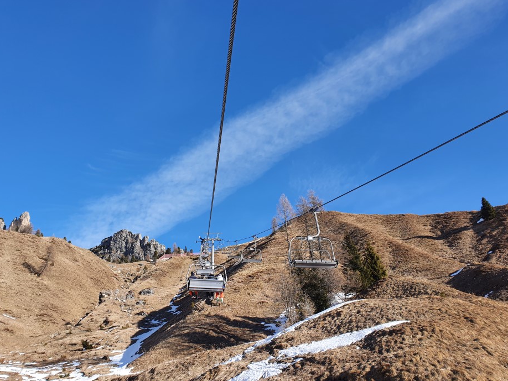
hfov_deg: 61.6
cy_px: 183
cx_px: 250
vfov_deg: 48.2
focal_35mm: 29
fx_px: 426
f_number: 2.4
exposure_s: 1/1144
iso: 50
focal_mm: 4.32
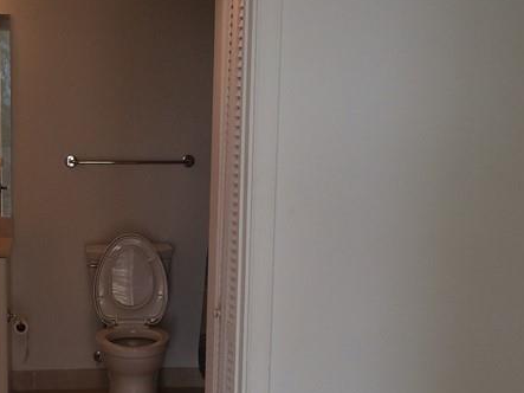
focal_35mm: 67
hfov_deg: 28.8
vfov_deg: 21.8
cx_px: 172
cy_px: 276
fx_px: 1014
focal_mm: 4.15
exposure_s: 1/120
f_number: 2.2
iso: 40
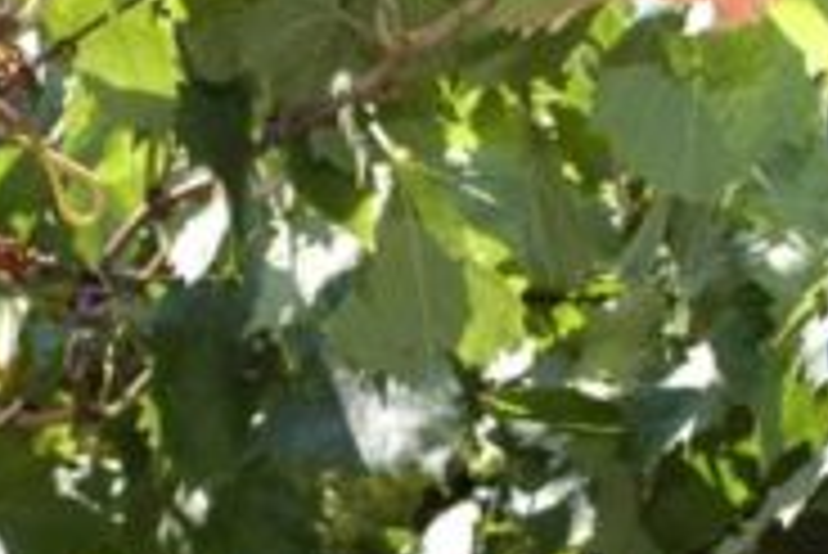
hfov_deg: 15.1
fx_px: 3130
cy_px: 655
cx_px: 405
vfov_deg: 10.0
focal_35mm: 136
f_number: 6.3
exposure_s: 1/180
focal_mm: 24
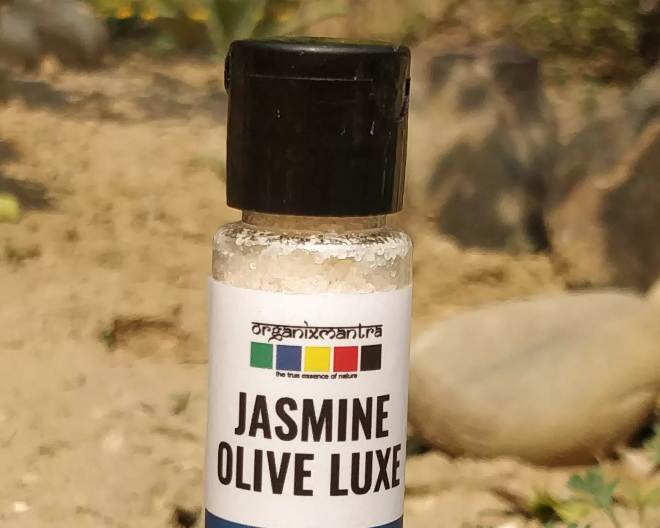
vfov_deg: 44.2
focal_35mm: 32
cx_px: 324
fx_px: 625
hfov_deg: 55.7
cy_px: 398
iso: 125
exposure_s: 1/1231
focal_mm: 4.1
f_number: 1.7
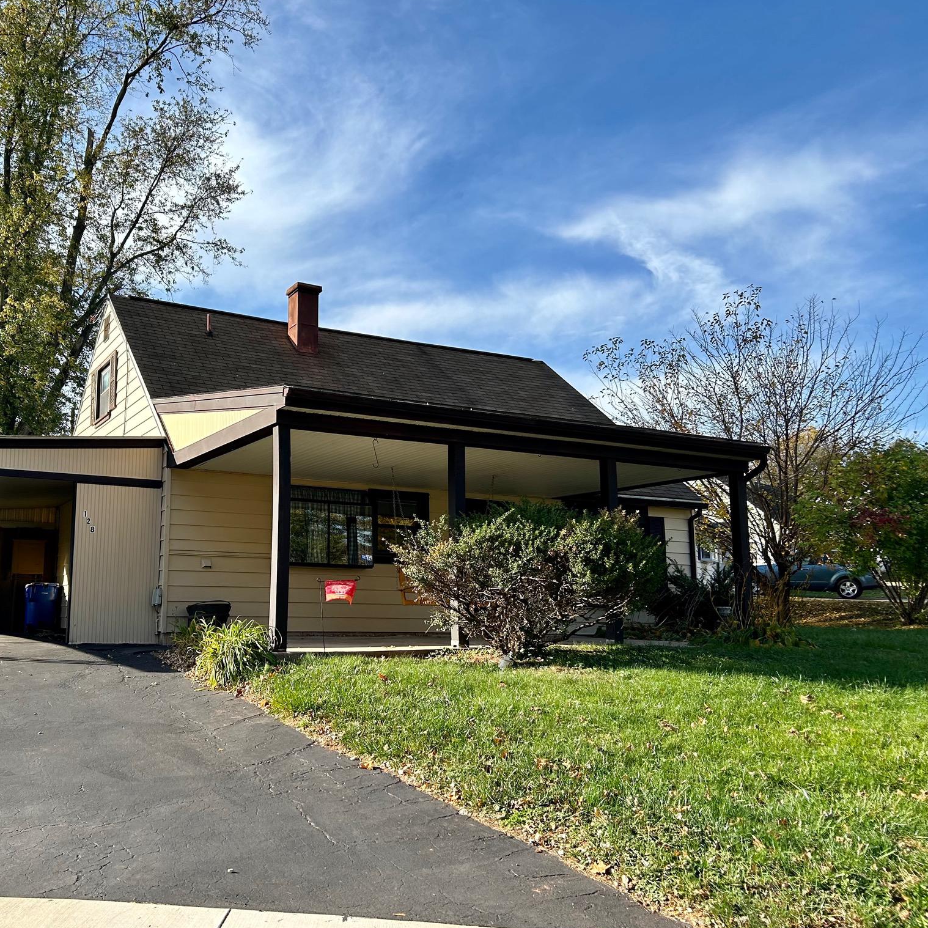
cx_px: 303
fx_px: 940
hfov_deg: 51.5
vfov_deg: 52.5
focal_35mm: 31
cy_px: 465
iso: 50
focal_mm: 5.7
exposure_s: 1/2353
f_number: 1.5
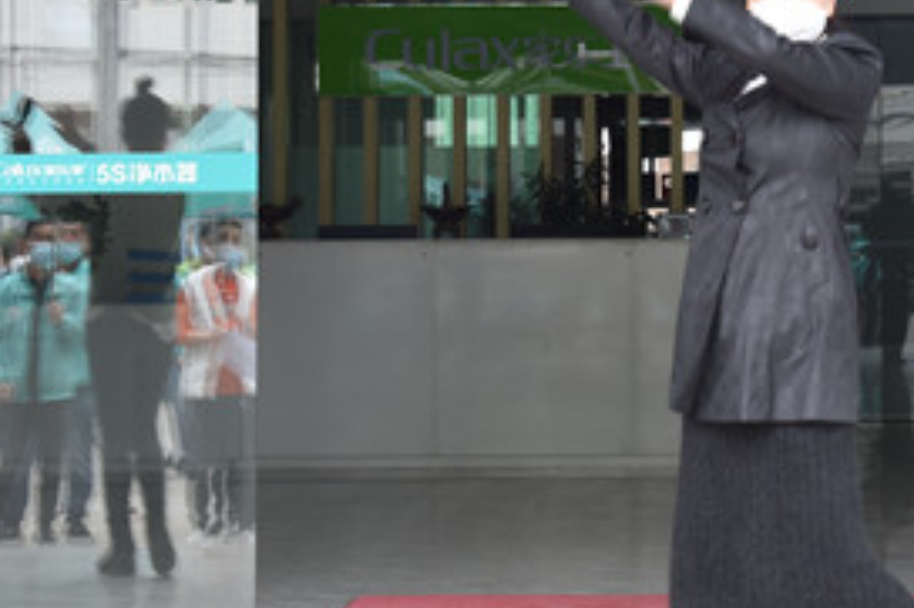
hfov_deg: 16.1
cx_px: 612
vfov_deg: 10.7
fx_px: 3222
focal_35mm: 127
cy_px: 71
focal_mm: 46
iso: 640
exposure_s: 1/45
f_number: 8
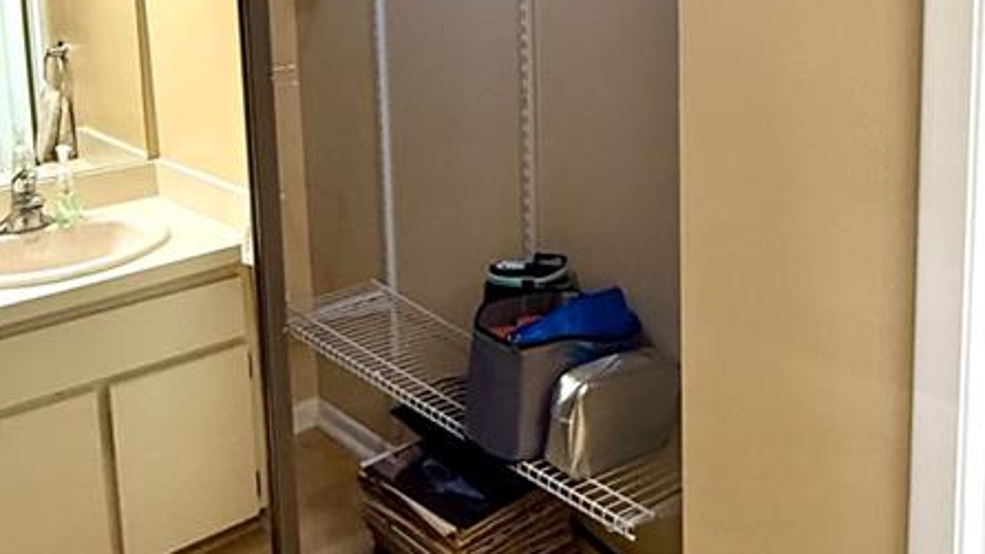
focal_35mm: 41
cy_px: 60
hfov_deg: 49.4
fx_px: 1071
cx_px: 501
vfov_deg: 28.0
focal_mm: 2.22
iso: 500
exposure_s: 1/60
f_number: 2.2
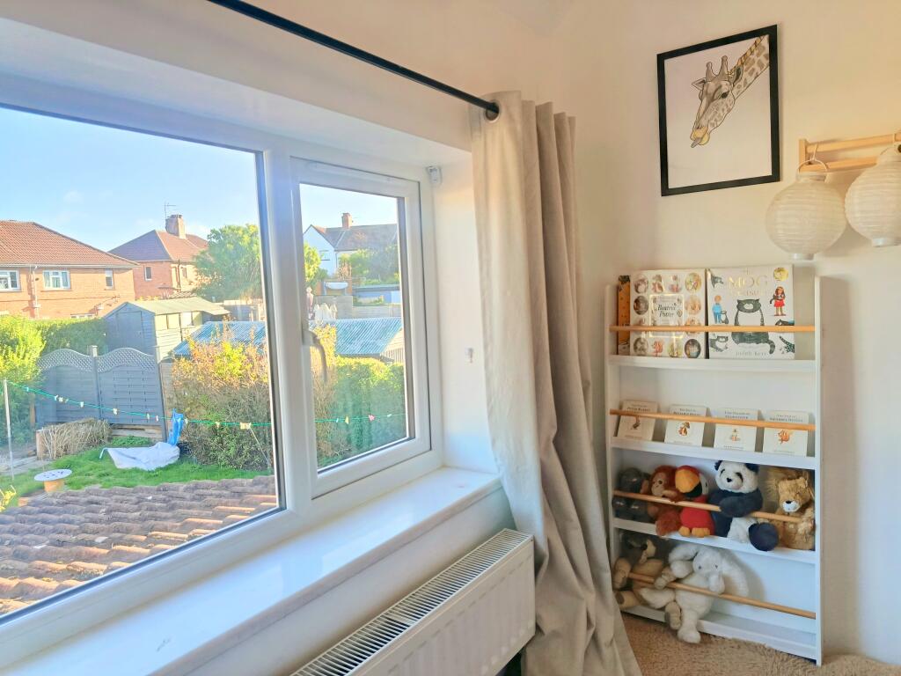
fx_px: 625
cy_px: 338
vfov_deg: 56.8
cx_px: 450
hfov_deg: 71.6
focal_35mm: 24
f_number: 1.7
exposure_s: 1/100
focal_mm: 5.24
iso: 171
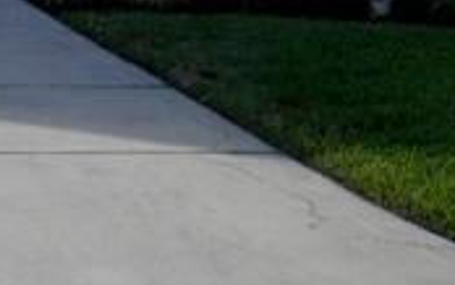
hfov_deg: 14.0
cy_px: -167
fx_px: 1737
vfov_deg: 9.1
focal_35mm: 140
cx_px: -222
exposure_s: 1/524
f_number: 3.7
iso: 80
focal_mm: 6.4
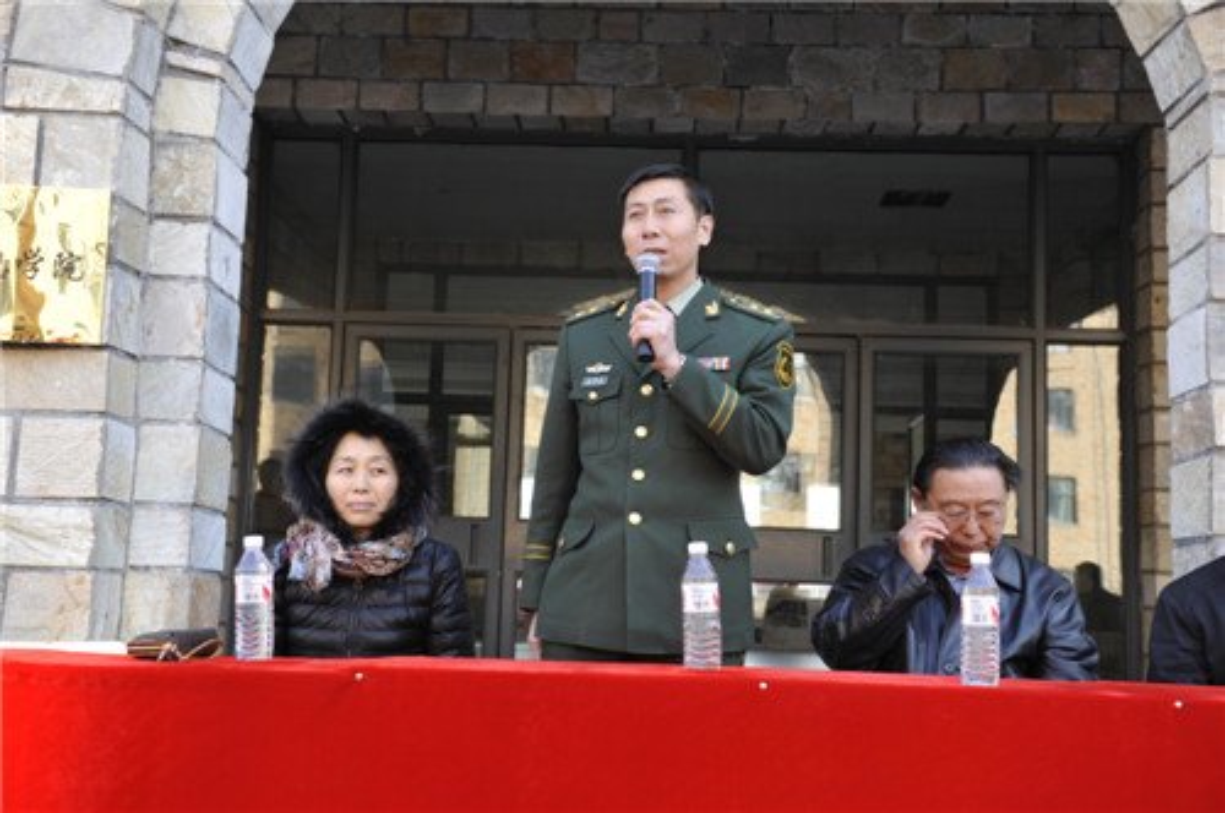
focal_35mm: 48
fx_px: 1631
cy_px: 406
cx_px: 612
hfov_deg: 41.2
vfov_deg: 28.0
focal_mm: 48
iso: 250
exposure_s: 1/100
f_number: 5
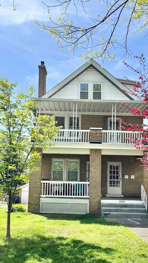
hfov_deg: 42.5
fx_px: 188
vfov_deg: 69.8
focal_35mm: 27
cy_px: 135
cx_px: 96
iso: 80
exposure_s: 1/4310
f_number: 1.78
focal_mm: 6.76
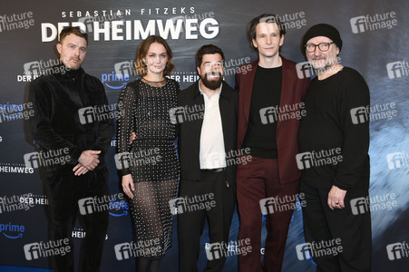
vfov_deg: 35.0
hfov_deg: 50.7
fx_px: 431
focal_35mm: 38
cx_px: 204
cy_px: 136
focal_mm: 38
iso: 1600
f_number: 6.3
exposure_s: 1/250
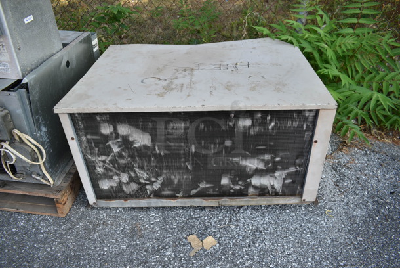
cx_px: 200
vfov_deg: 48.0
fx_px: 300
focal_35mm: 27
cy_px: 134
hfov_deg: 67.3
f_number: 4.5
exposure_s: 1/80
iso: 100
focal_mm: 18
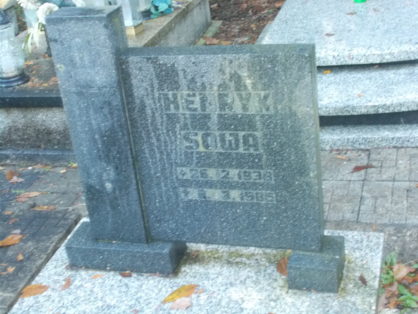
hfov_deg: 33.2
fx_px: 700
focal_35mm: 58
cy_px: 157
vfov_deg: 25.2
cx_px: 209
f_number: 4.9
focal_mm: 10.3
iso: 400
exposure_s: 1/30
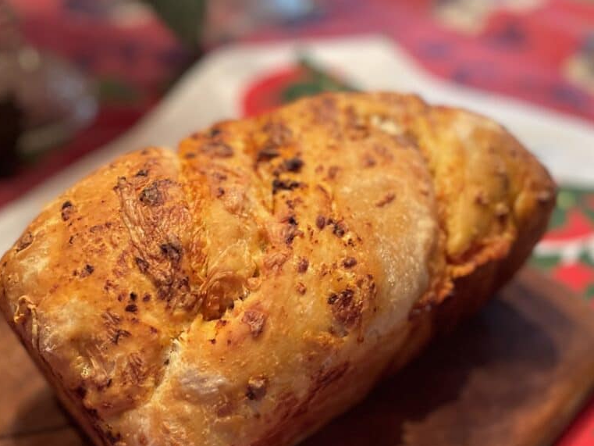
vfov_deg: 34.8
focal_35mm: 41
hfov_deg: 45.8
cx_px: 288
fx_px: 704
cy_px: 301
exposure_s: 1/60
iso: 400
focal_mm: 4.2
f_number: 1.6
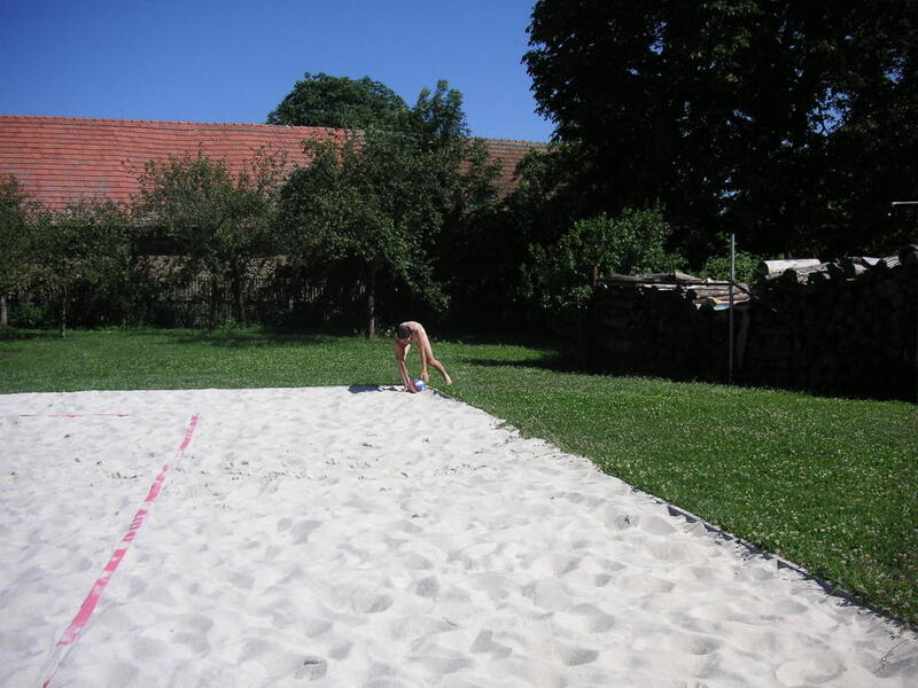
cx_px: 459
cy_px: 344
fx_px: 981
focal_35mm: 37
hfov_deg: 50.1
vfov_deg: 38.7
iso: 50
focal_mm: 6.1
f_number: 6.7
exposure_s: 1/250
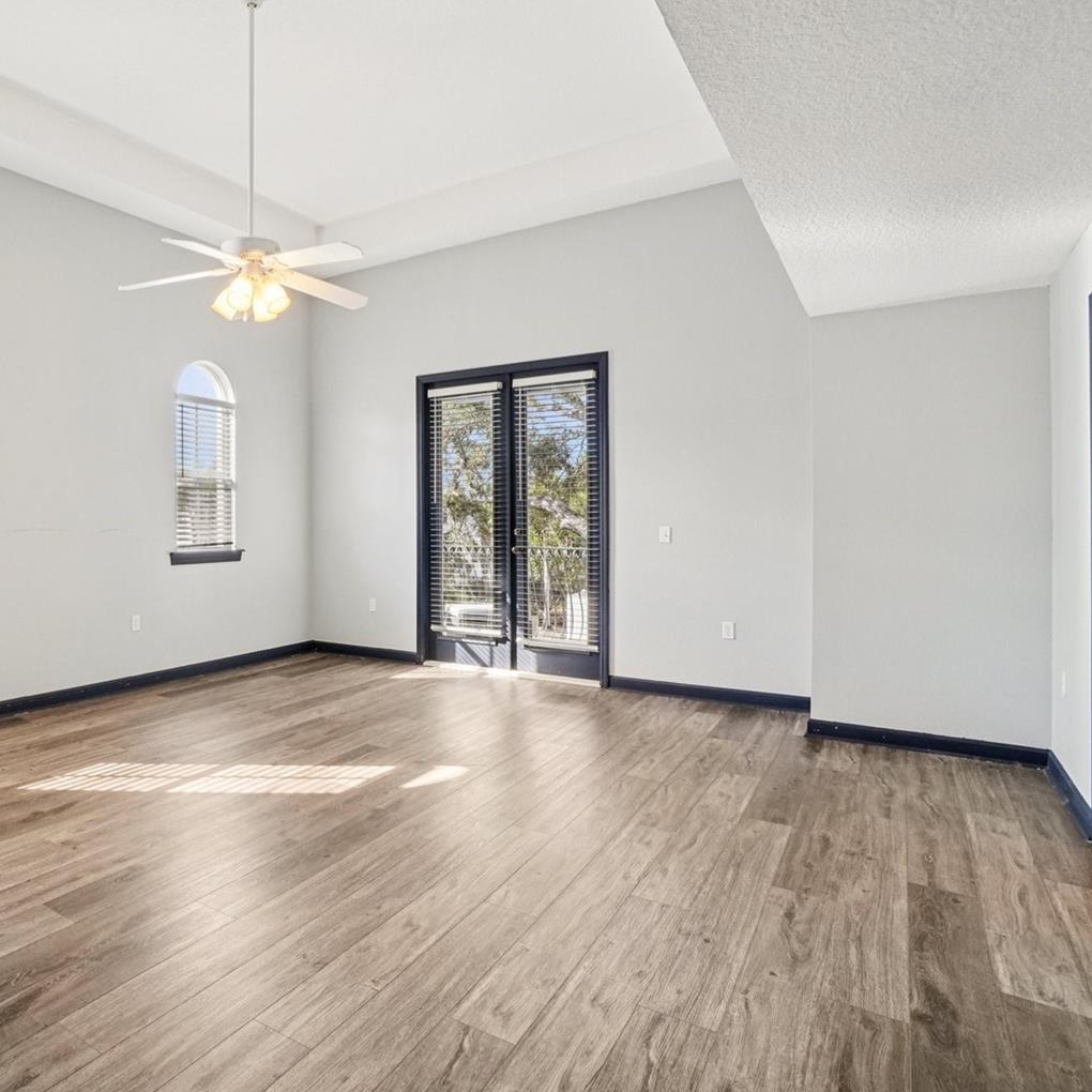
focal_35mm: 20
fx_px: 714
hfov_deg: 72.0
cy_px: 534
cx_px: 343
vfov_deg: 74.8
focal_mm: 10
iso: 250
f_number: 8
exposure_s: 1/30
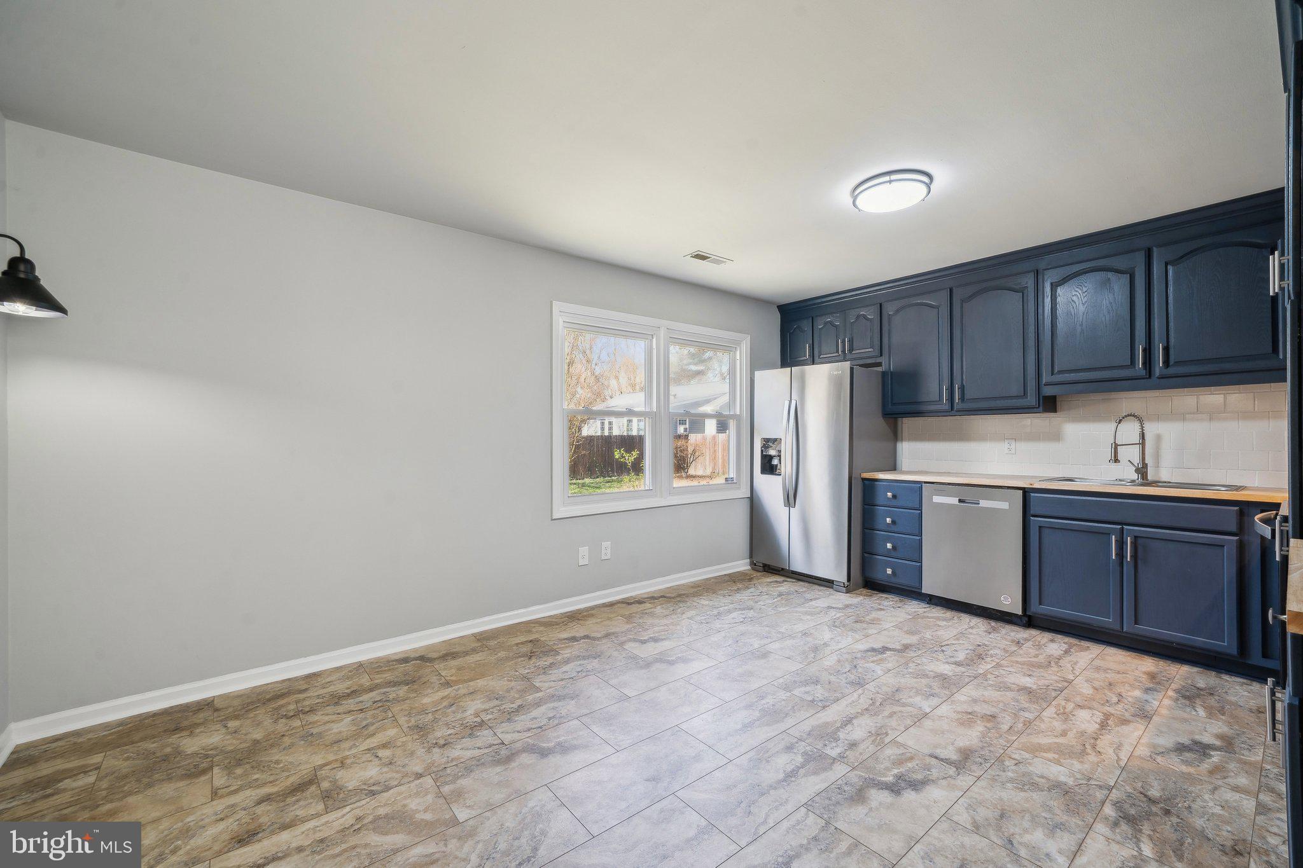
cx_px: 652
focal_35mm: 14
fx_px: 507
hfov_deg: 104.3
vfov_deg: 81.2
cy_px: 434
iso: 200
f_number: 8
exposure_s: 1/10
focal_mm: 14
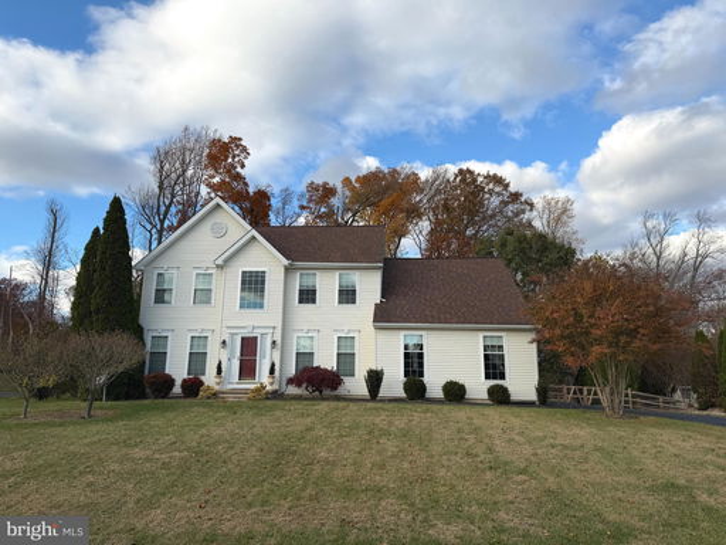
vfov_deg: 56.8
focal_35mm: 24
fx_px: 503
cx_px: 363
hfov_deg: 71.6
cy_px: 272
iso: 80
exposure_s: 1/3145
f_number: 1.78
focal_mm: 6.76
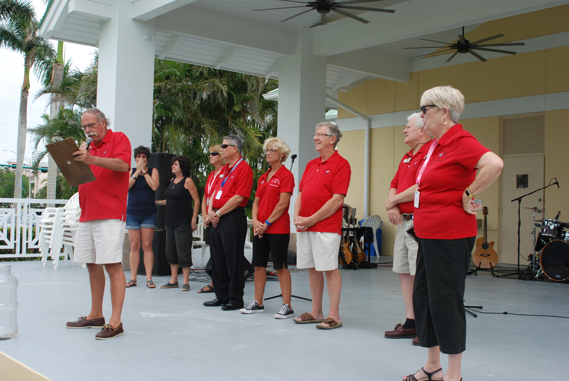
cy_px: 190
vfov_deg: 32.0
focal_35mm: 42
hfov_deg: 46.3
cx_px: 284
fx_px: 665
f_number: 5.6
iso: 100
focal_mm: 28
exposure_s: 1/125
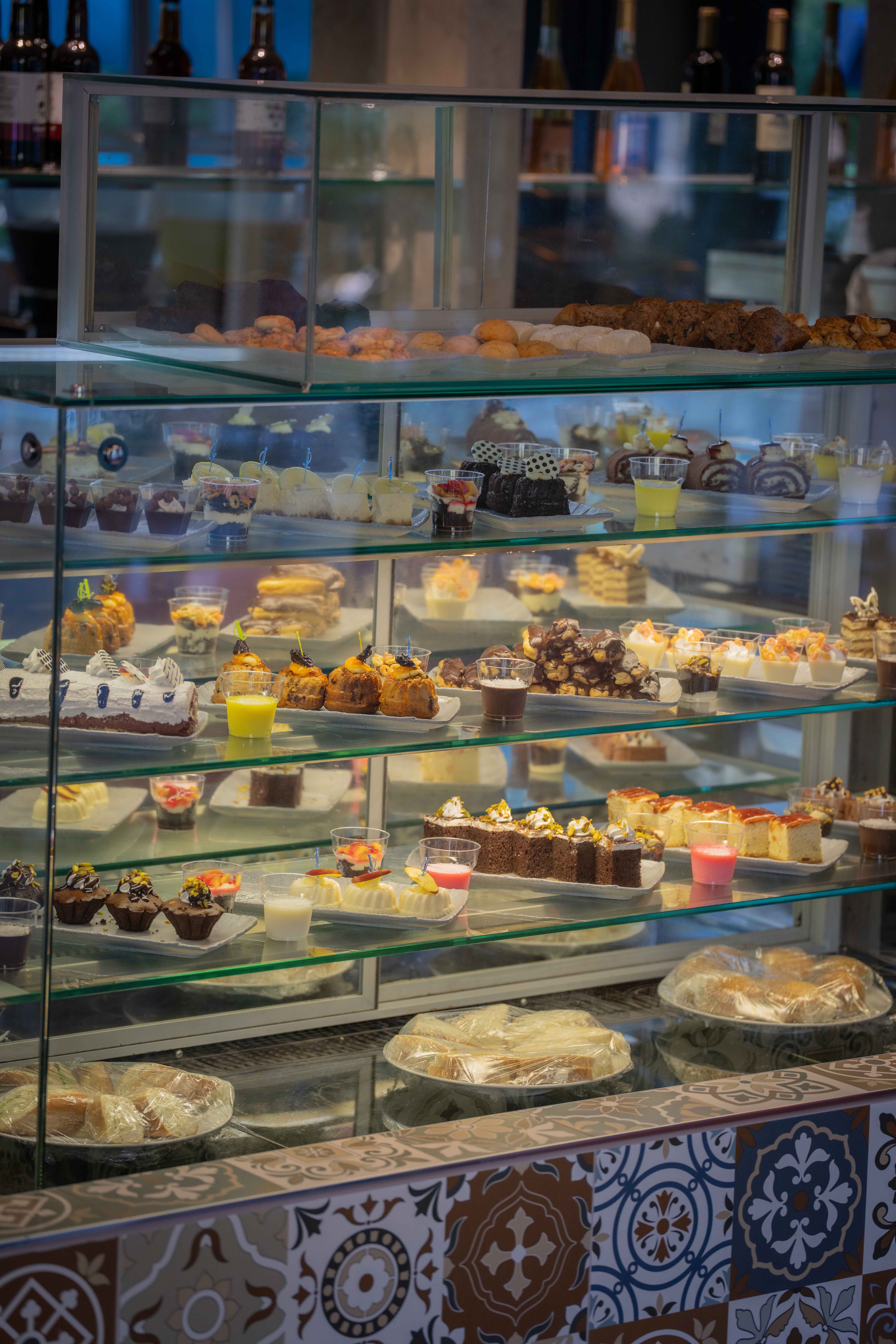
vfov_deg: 19.5
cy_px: 672
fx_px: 3920
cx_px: 448
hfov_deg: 13.0
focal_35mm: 105
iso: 200
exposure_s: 1/160
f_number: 2.8
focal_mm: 105
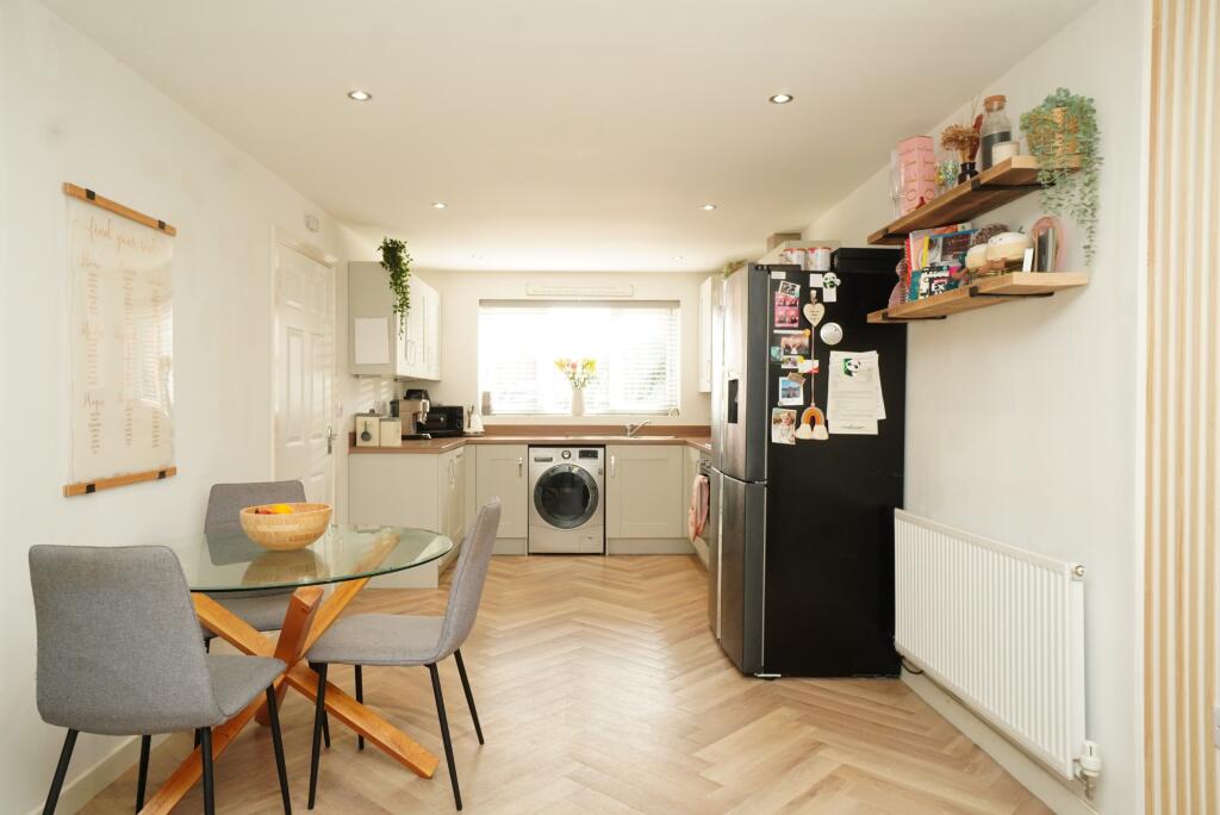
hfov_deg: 73.7
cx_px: 610
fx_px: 814
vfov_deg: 53.2
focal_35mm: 24
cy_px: 408
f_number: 8
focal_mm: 16
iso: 1000
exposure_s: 1/60
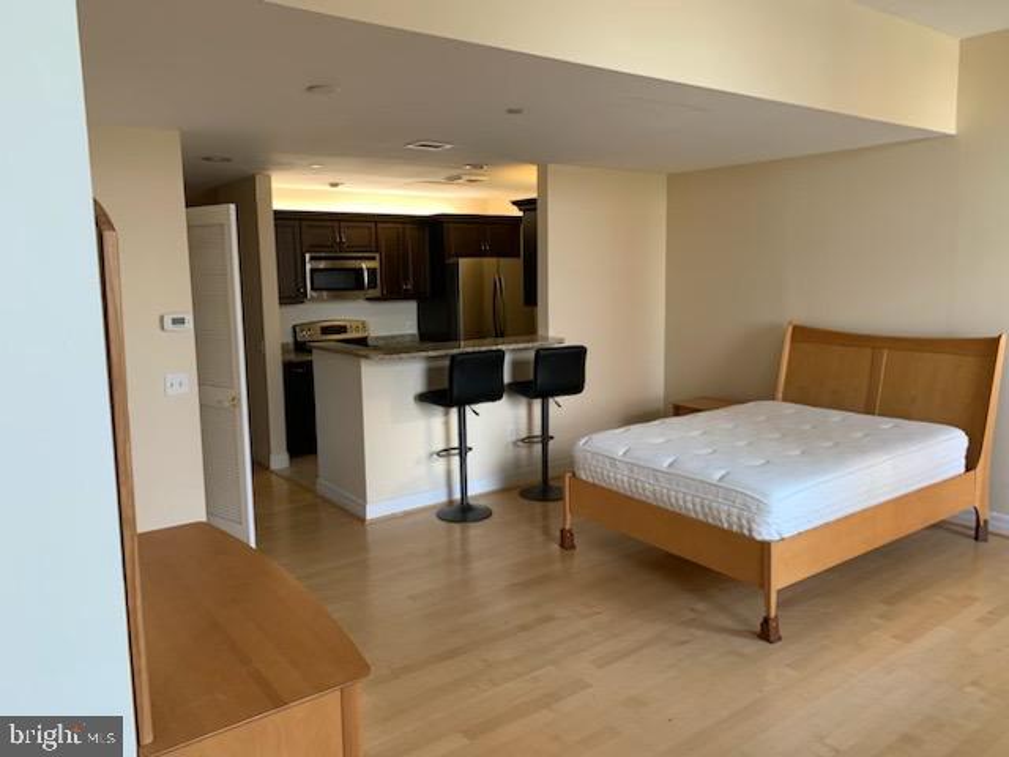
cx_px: 504
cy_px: 378
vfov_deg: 53.1
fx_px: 758
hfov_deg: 67.3
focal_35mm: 26
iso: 100
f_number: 1.8
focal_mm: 4.25
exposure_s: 1/68
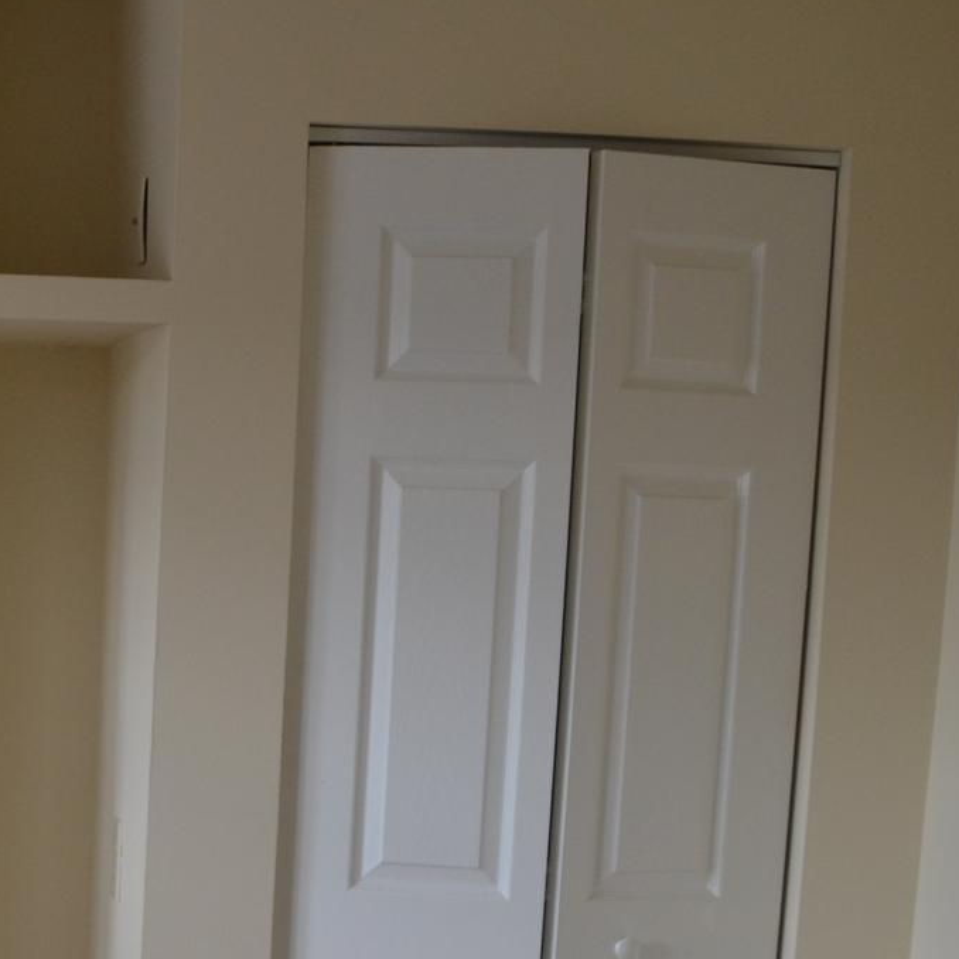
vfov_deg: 22.0
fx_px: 2413
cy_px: 861
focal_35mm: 77
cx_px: -143
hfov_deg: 21.2
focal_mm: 20
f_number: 5
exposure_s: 1/100
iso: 400
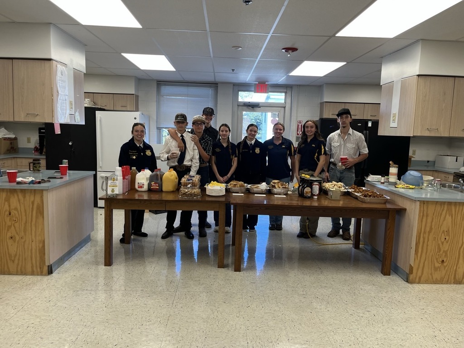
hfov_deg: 67.3
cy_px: 174
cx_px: 232
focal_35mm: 26
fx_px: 349
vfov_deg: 53.1
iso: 64
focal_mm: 5.1
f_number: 1.6
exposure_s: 1/120
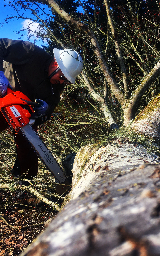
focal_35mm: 42
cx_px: 120
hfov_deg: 30.0
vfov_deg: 47.2
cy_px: 126
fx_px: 293
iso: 25
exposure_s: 1/905
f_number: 2.2
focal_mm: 4.15
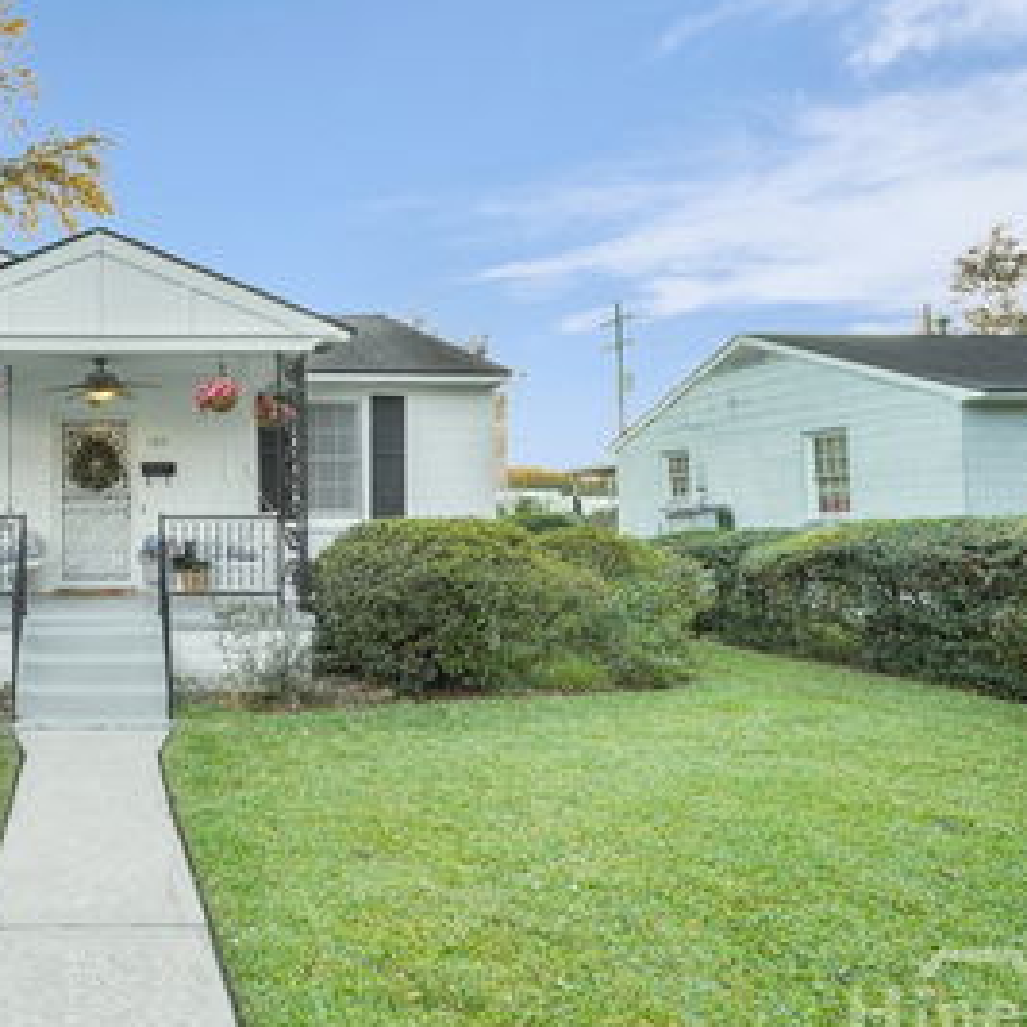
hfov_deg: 52.2
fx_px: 900
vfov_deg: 59.4
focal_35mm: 27
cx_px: 100
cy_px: 496
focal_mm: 16.5
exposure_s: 1/25
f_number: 9
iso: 320
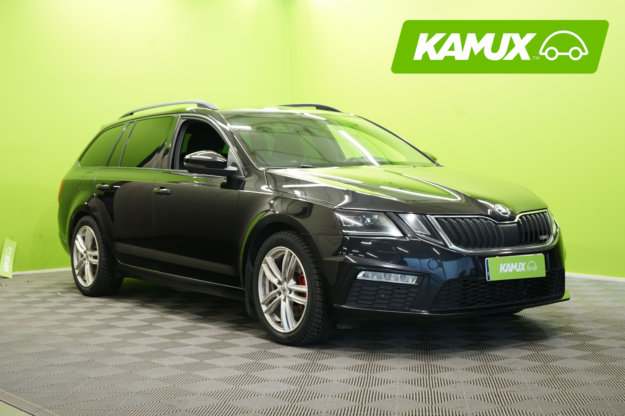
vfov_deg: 25.5
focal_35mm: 53
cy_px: 208
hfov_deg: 37.5
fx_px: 920
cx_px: 312
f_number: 5
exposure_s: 1/13
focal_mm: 53
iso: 320
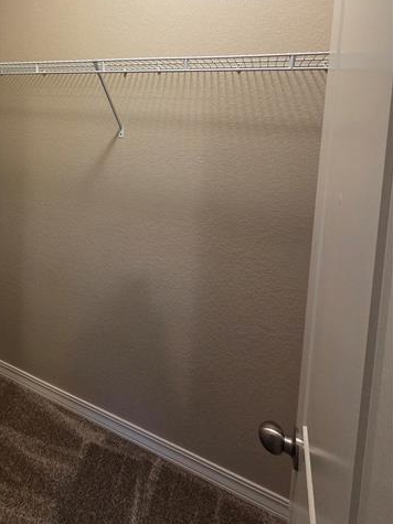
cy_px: 129
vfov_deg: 73.3
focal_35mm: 21
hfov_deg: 58.4
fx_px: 318
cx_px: 77
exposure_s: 1/60
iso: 250
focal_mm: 2.2
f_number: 2.2
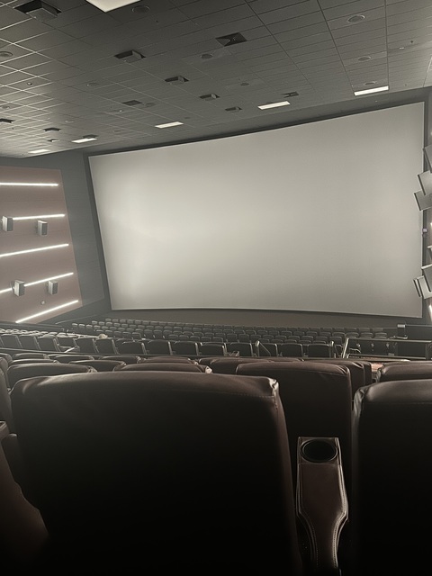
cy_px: 288
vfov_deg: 71.6
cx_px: 216
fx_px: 399
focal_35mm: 24
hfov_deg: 56.8
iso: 1250
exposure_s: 1/11
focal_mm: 6.86
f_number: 1.78
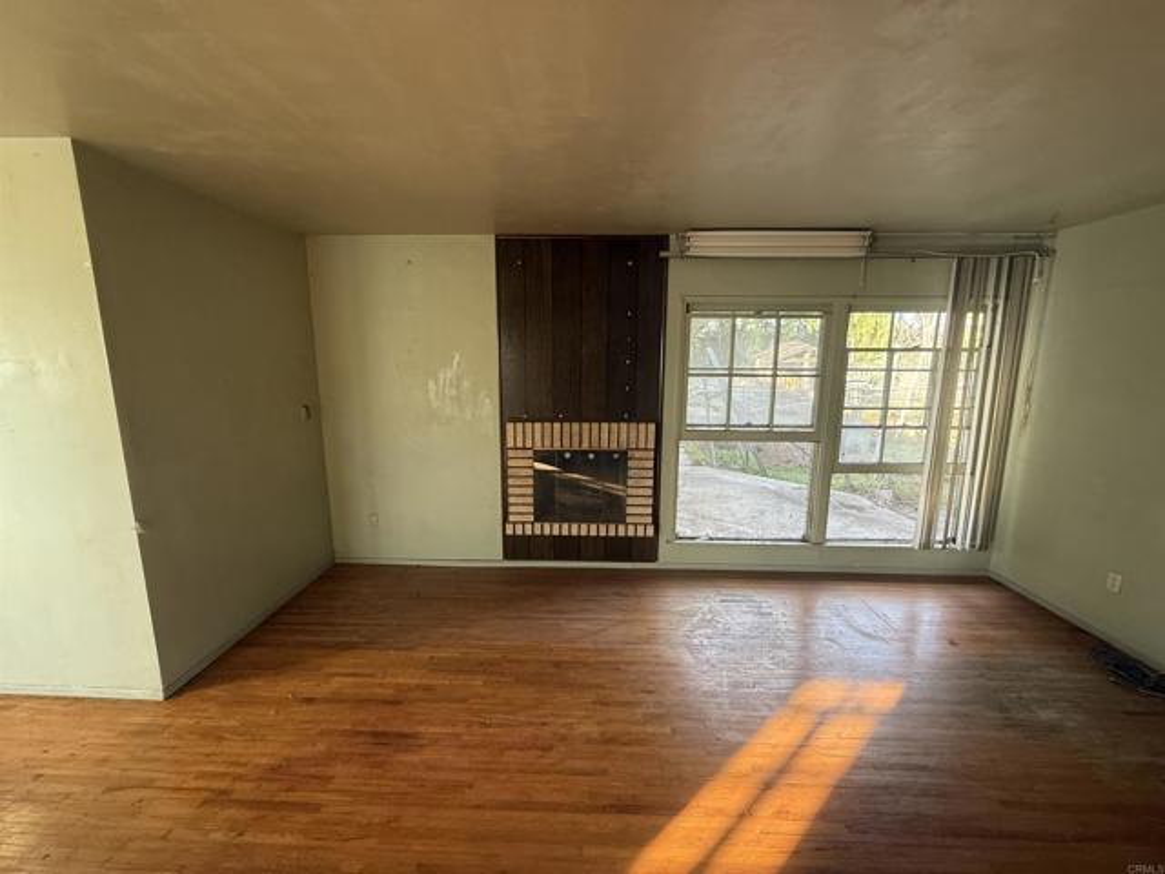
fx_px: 471
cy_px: 437
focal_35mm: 14
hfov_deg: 102.1
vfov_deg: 85.7
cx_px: 582
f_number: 2.2
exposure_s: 1/99
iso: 250
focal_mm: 2.22
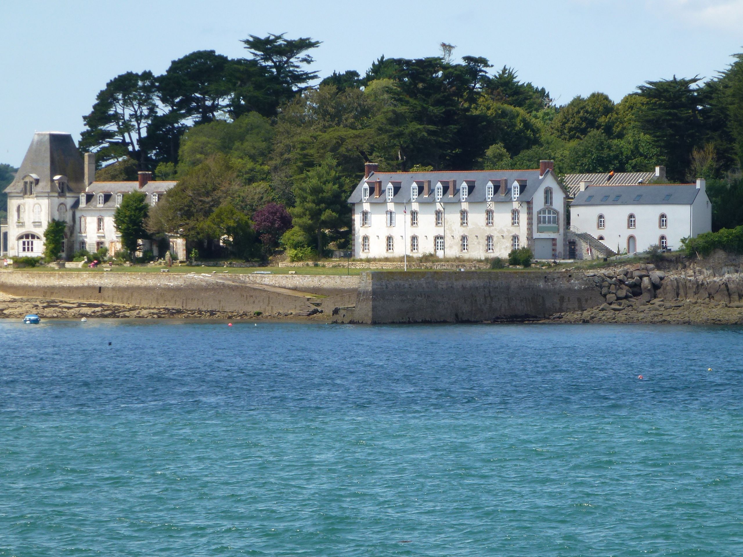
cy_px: 278
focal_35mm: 200
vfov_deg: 7.4
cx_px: 372
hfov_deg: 9.9
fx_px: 4293
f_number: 5.4
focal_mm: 32.6
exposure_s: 1/400
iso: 100
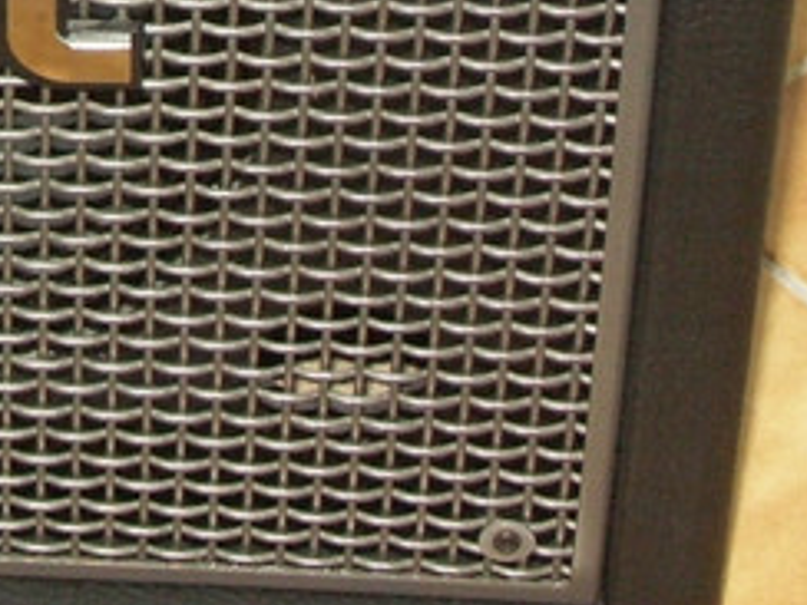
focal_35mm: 219
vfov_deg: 6.6
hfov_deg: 8.9
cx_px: -329
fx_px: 5106
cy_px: -559
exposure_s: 1/50
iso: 200
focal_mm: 12.81
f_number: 2.8
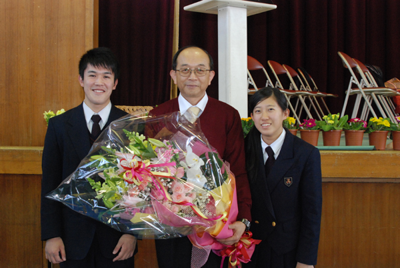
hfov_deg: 41.1
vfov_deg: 28.2
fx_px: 534
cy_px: 134
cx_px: 200
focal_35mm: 48
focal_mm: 32
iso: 1600
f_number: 5.6
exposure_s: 1/125
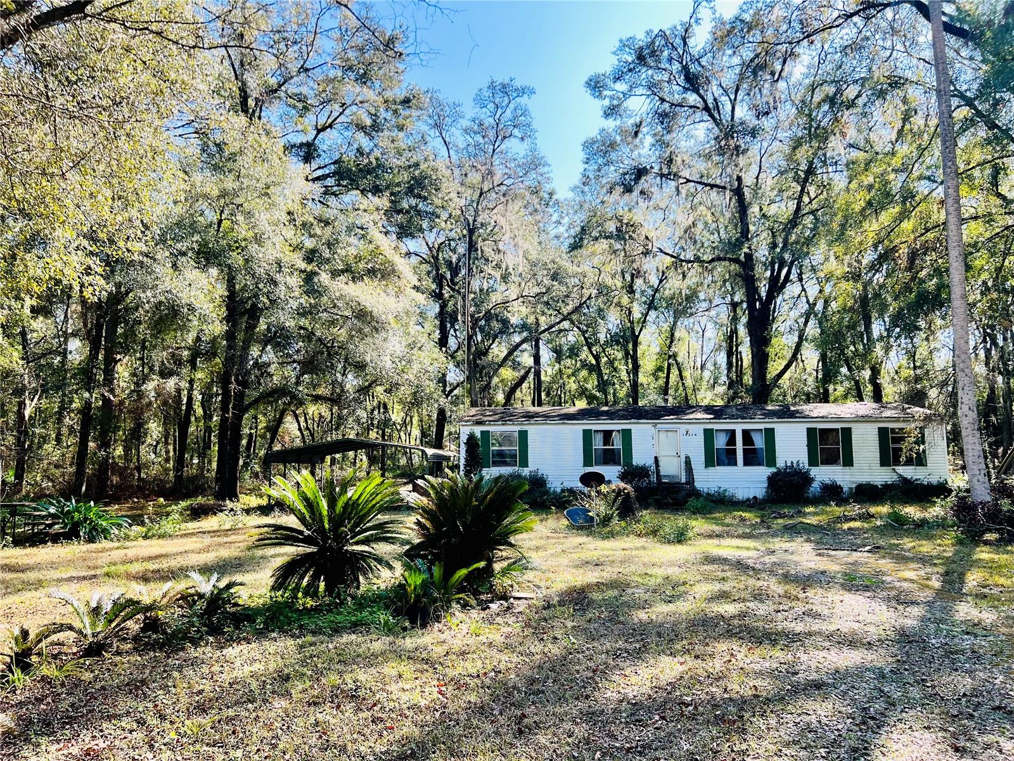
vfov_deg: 53.1
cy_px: 380
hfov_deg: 67.3
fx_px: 762
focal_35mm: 26
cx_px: 507
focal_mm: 5.7
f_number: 1.5
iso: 50
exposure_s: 1/853
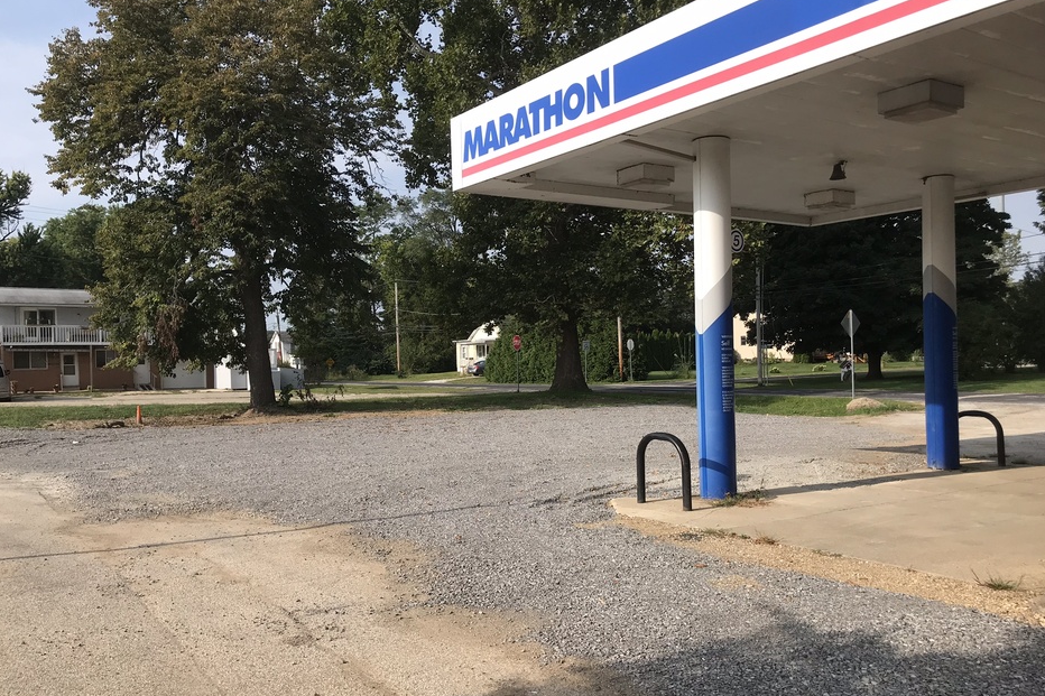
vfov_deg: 43.6
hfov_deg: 61.9
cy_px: 369
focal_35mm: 30
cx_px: 515
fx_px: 871
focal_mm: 3.99
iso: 20
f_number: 1.8
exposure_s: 1/1916
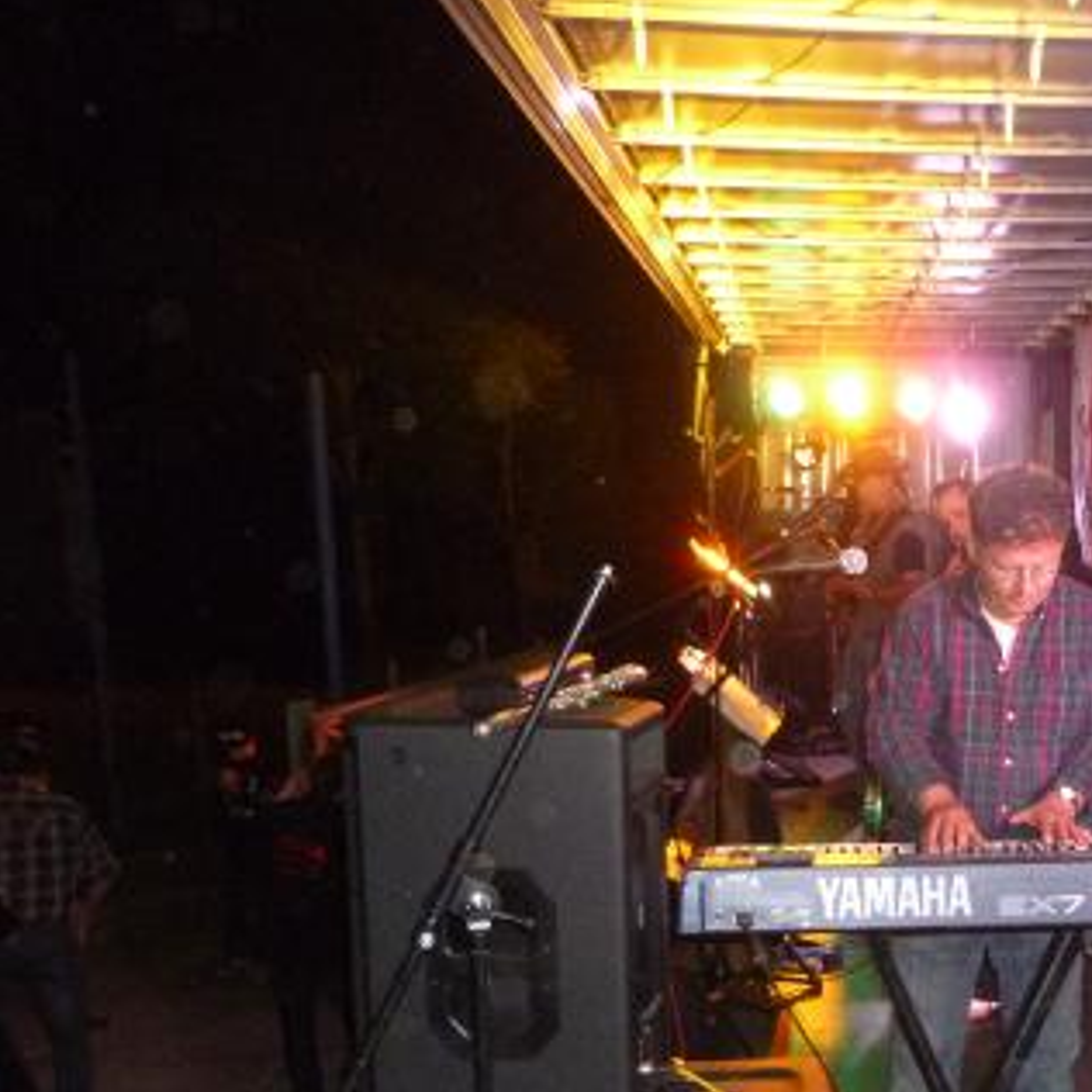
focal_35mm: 42
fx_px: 1499
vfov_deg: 39.5
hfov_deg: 36.8
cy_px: 740
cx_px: 1033
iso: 640
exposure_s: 1/60
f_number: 3.1
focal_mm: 4.5
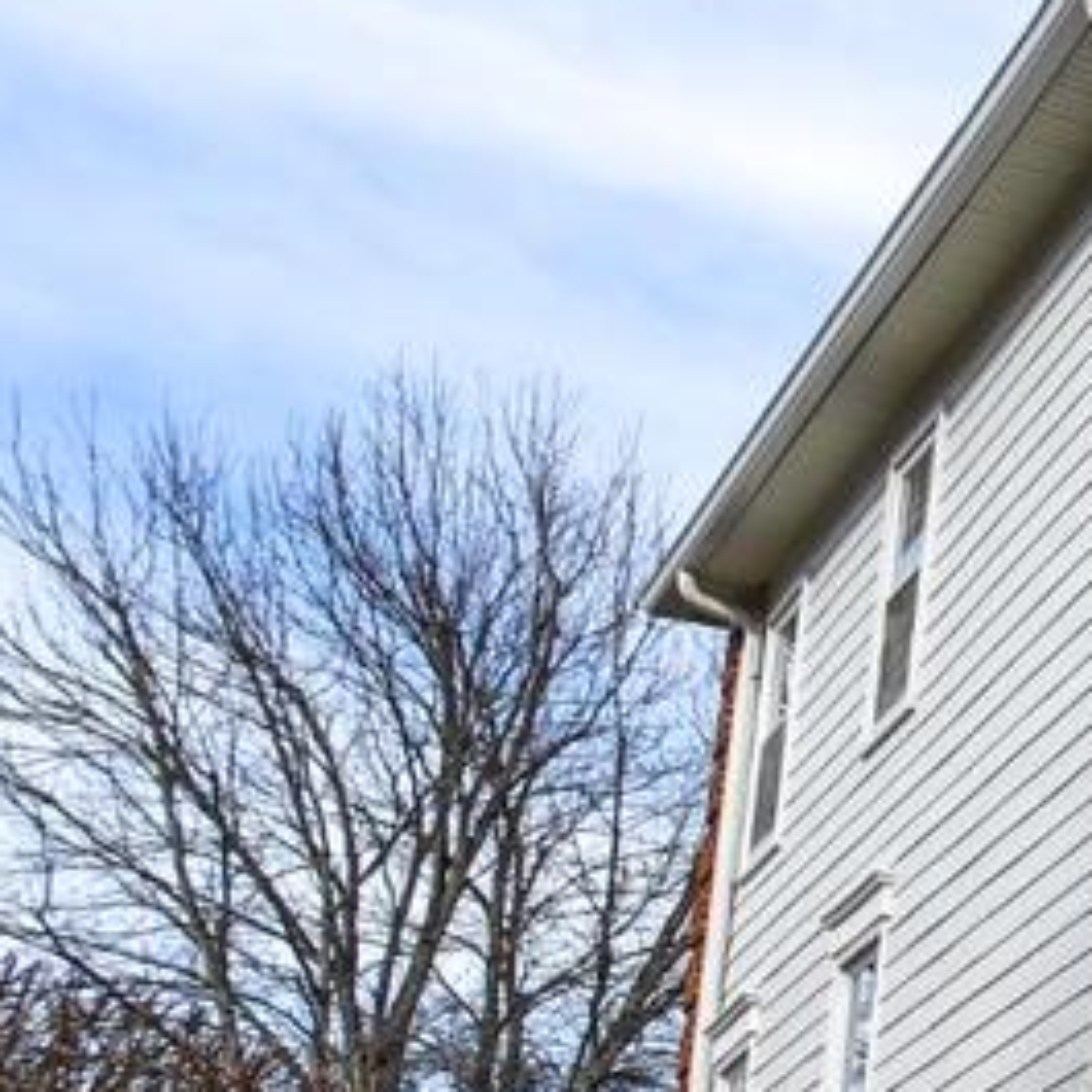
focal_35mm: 83
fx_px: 2962
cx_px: 2856
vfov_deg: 19.8
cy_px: 1265
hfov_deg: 13.2
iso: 100
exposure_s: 1/250
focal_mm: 12
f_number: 8
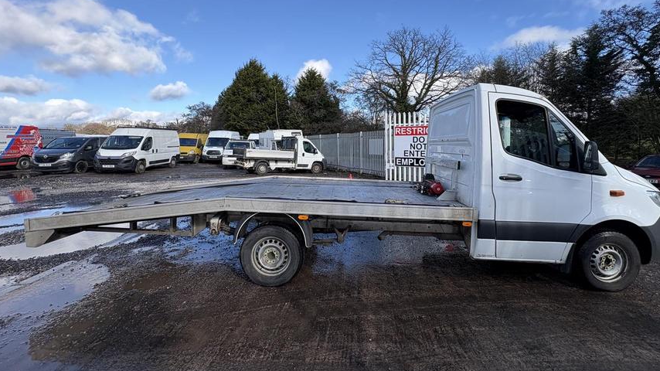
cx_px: 342
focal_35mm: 16
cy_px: 153
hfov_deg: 99.3
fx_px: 280
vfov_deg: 66.6
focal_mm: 2.22
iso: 50
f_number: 2.2
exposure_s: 1/944
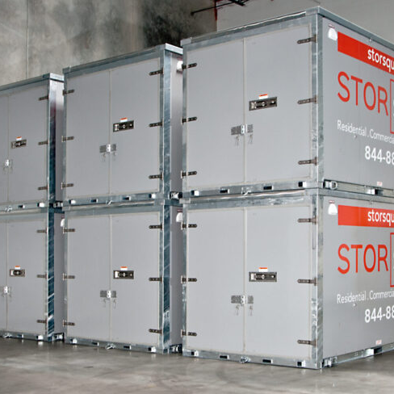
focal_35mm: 47
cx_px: 208
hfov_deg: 36.0
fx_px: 605
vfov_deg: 36.1
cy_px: 195
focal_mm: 24
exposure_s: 1
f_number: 8
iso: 250
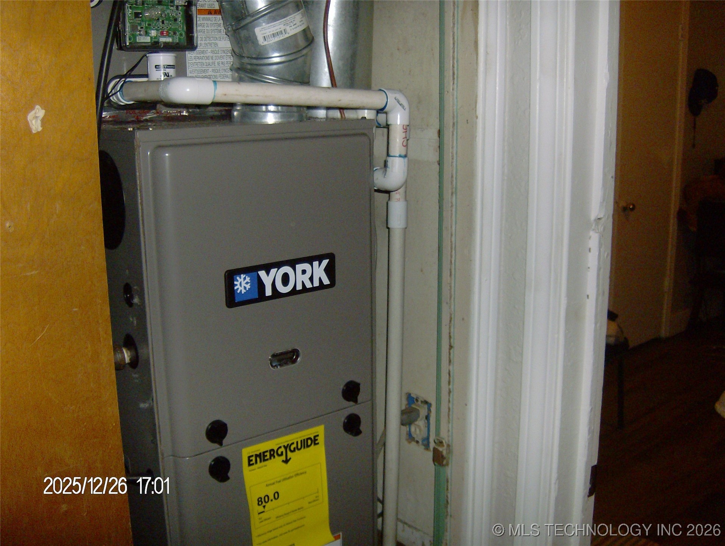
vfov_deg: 39.7
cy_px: 273
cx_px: 362
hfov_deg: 51.3
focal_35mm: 36
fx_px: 755
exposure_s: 1/60
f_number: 2.8
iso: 200
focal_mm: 6
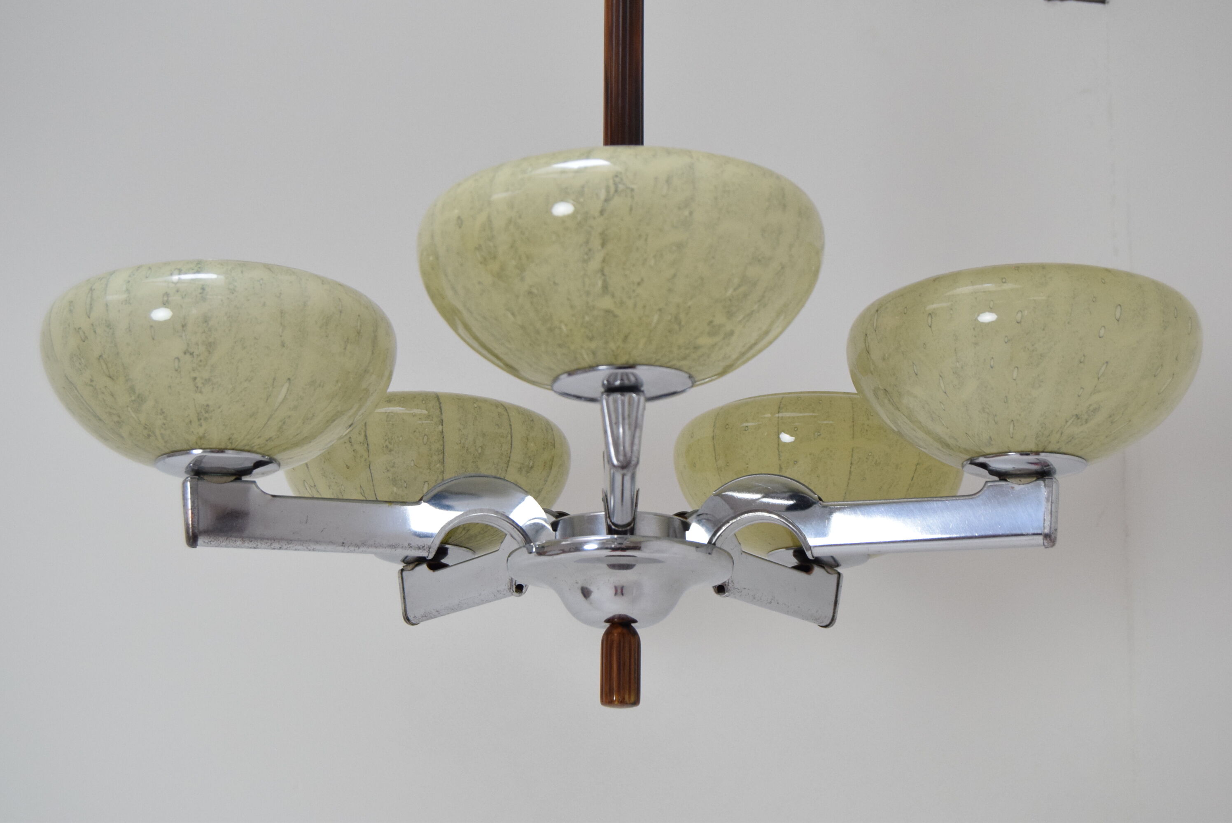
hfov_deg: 33.4
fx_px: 2055
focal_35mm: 60
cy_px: 412
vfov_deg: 22.7
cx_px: 616
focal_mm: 40
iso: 1600
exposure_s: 1/160
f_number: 6.3
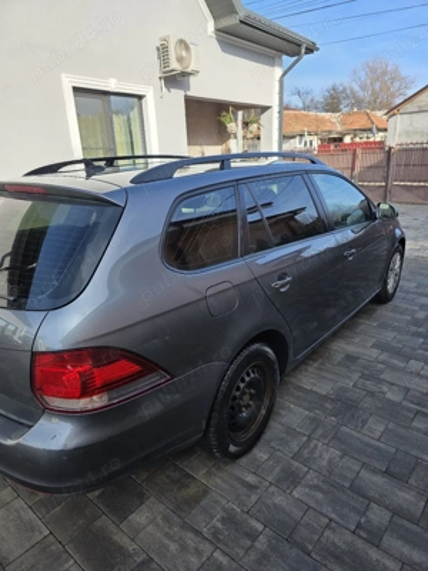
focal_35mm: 23
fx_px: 379
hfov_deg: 58.9
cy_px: 286
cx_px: 214
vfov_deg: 73.9
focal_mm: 6.3
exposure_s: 1/3333
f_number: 1.7
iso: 80
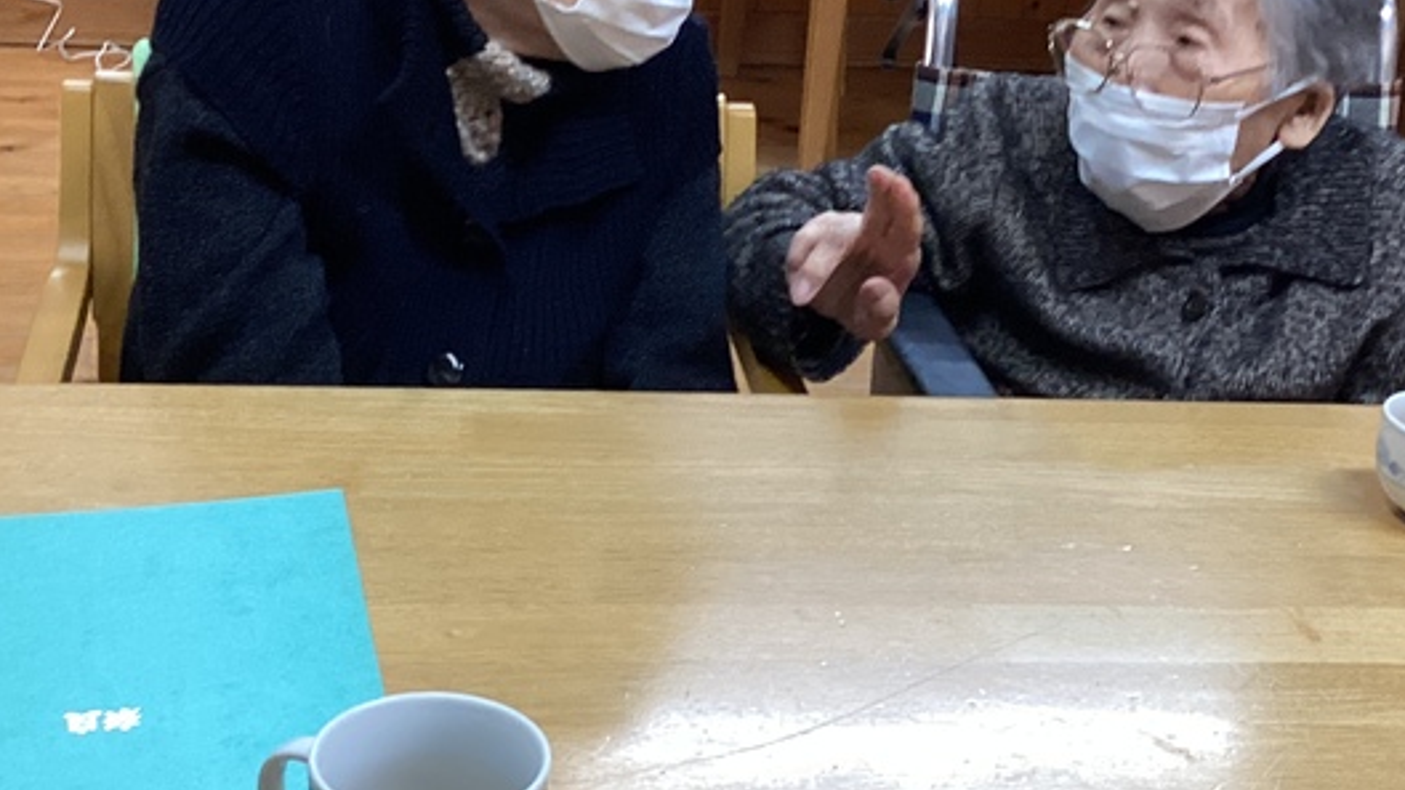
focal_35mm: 64
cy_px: 388
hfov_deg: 32.8
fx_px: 2384
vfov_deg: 18.8
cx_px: 772
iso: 160
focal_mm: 3.3
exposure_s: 1/60
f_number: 2.4
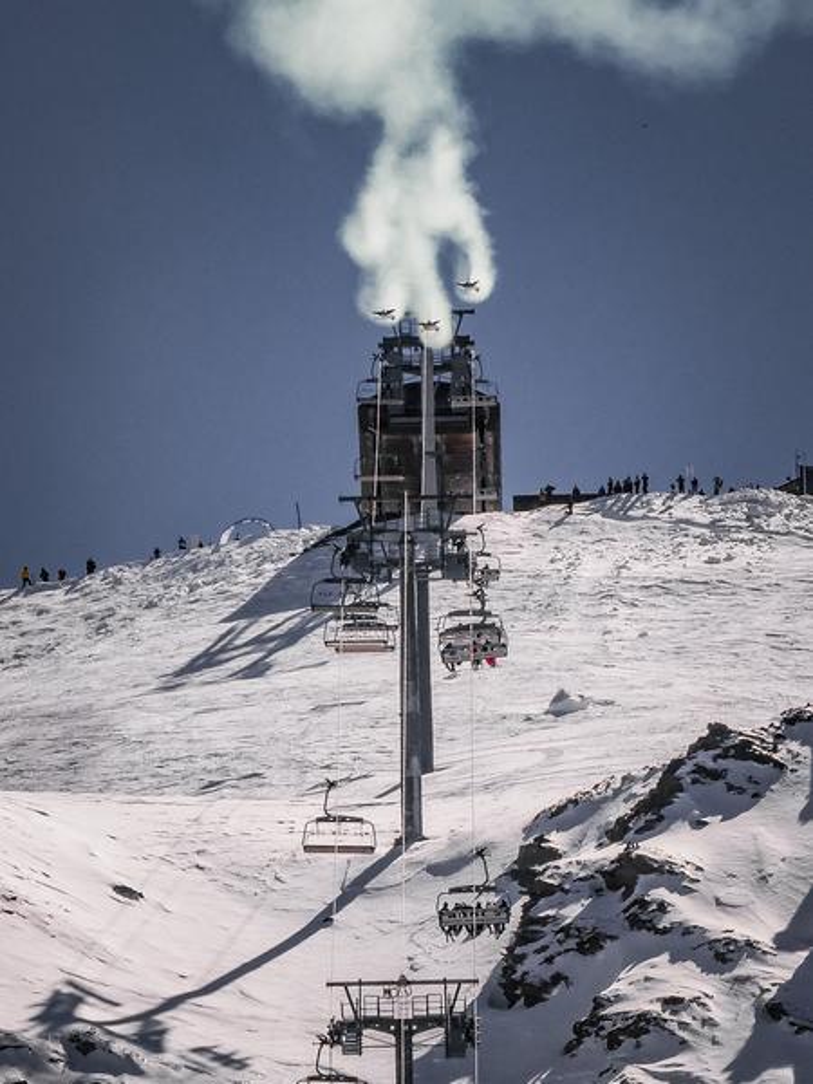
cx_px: 406
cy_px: 542
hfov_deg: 4.7
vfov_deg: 6.3
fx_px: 9896
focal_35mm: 316
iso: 100
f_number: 8
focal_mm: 56.9
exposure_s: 1/1000
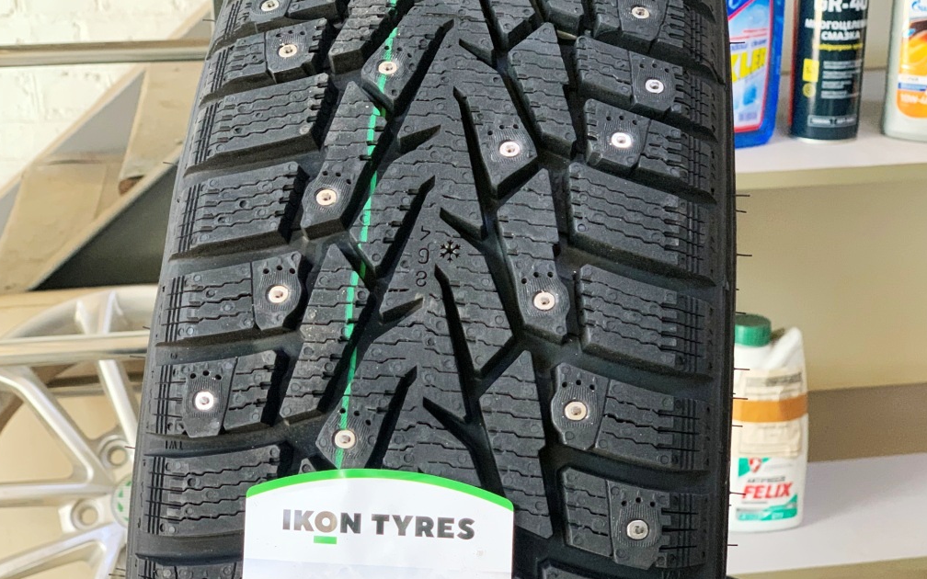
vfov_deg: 23.1
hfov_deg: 36.3
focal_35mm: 56
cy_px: 279
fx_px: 1415
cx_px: 459
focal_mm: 6
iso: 400
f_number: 2.4
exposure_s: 1/60
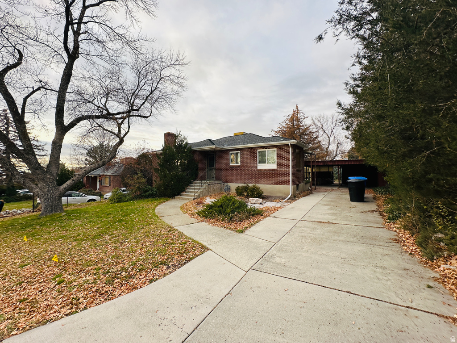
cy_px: 172
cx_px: 228
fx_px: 185
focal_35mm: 14
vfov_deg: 85.7
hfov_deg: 102.1
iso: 40
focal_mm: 2.22
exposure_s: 1/167
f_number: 2.2
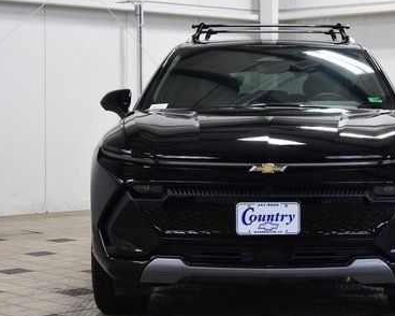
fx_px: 1145
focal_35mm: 98
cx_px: 270
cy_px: 148
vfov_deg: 15.7
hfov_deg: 19.5
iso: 1600
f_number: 6.3
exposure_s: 1/60
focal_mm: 40
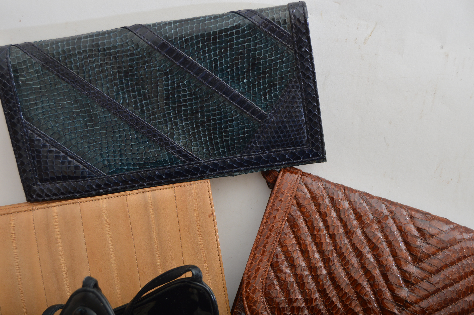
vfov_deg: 23.7
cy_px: 158
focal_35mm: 57
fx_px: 750
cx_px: 237
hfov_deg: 35.1
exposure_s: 1/200
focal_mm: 38
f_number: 5
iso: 200
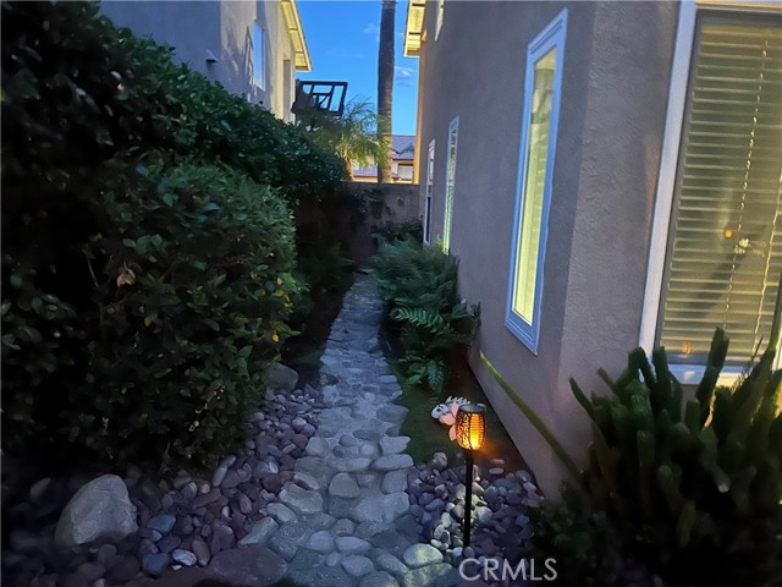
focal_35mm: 24
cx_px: 391
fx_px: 542
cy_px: 294
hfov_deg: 71.6
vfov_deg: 56.8
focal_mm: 6.86
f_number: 1.78
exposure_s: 1/9
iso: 1600
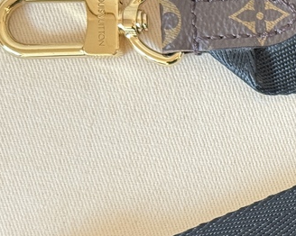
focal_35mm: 144
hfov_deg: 12.7
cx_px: 436
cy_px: 175
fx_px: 1261
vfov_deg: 10.7
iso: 250
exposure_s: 1/50
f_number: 1.78
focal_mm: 6.76
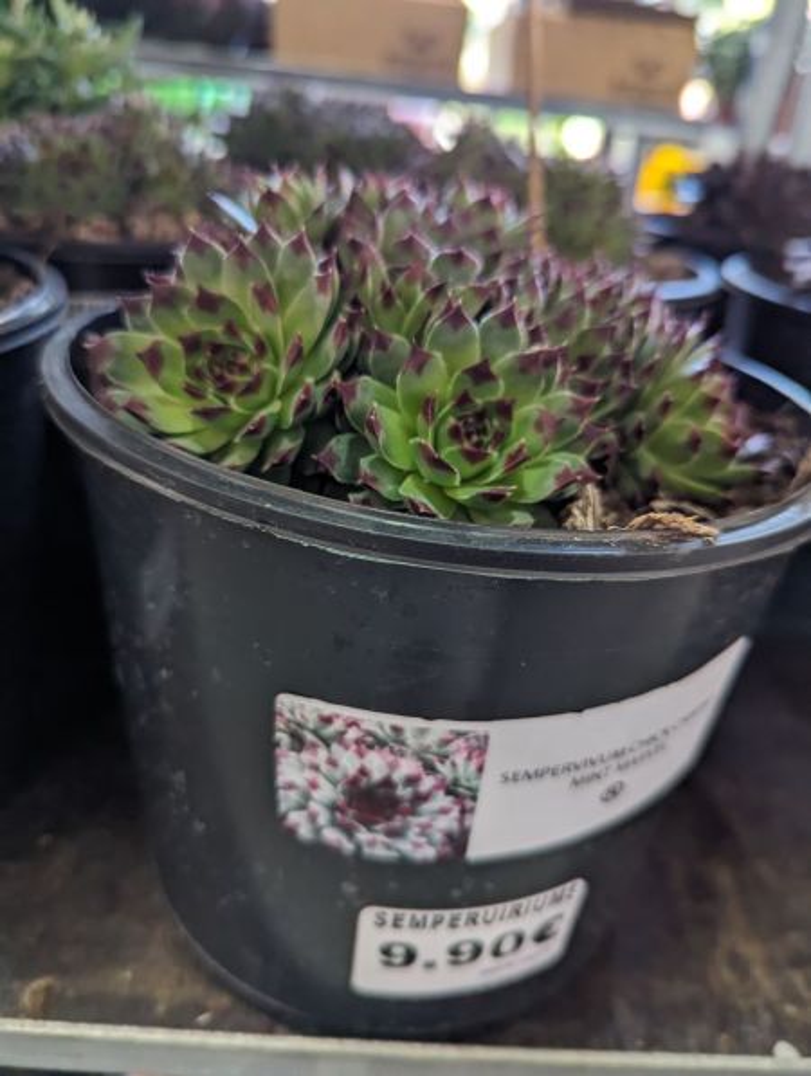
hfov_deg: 57.0
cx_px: 406
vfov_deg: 71.5
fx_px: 747
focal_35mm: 24
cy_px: 538
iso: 692
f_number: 1.85
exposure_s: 1/100
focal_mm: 6.81
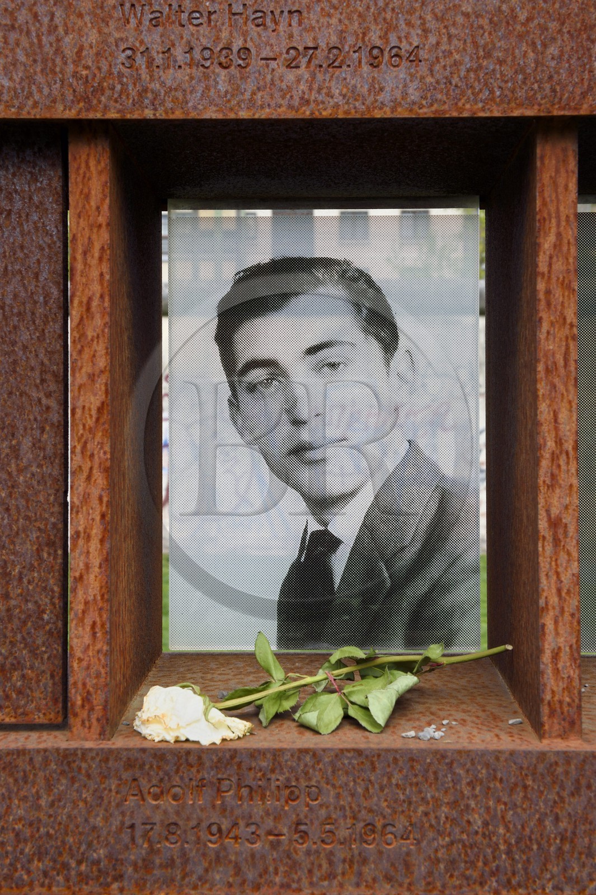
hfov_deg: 28.0
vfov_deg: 41.1
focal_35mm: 48
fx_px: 1193
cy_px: 448
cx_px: 298
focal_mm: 48
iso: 200
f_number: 16
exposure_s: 1/60
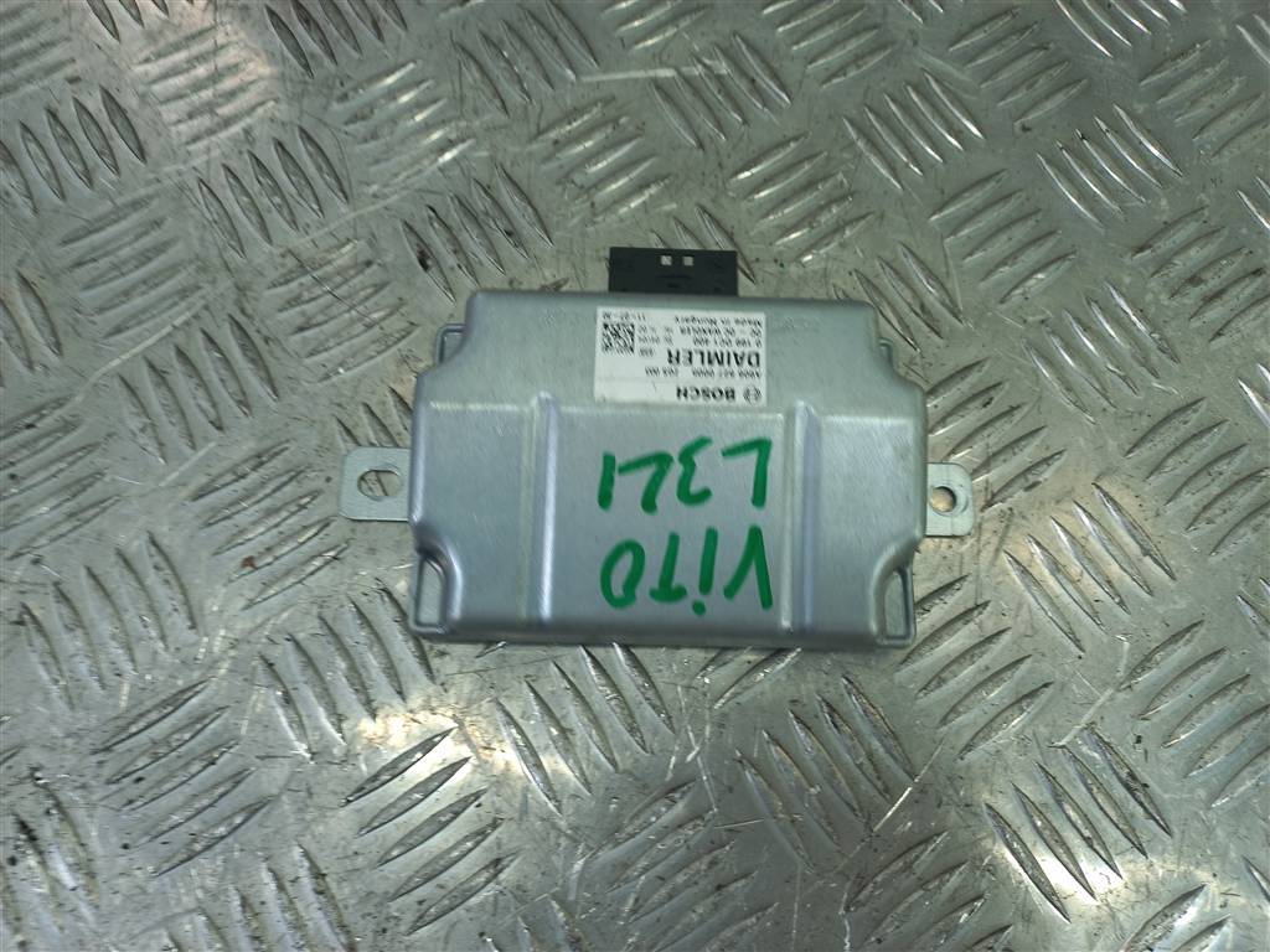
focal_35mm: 25
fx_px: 917
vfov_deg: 54.9
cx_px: 635
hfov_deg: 69.4
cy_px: 476
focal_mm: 4.6
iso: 50
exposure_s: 1/50
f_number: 1.8
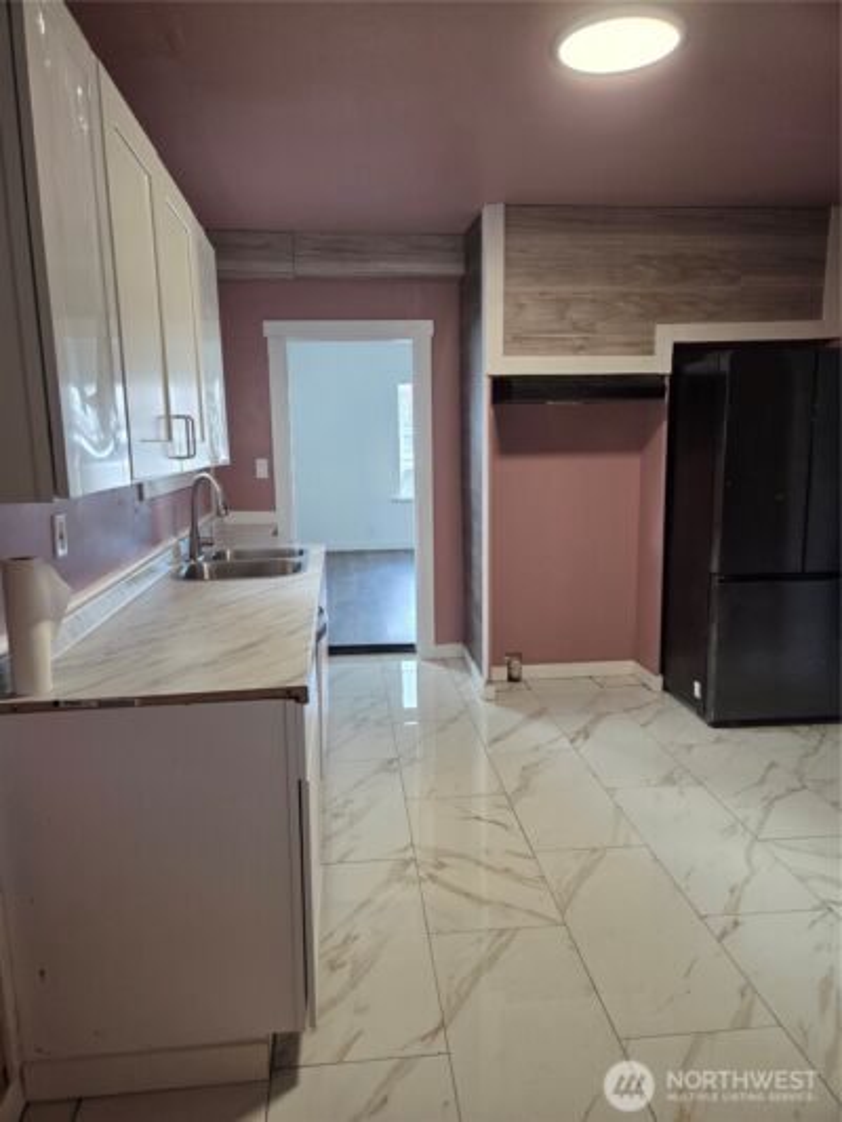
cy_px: 561
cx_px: 421
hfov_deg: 58.9
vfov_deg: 73.9
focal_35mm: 23
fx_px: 746
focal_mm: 5.4
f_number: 1.8
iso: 250
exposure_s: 1/120
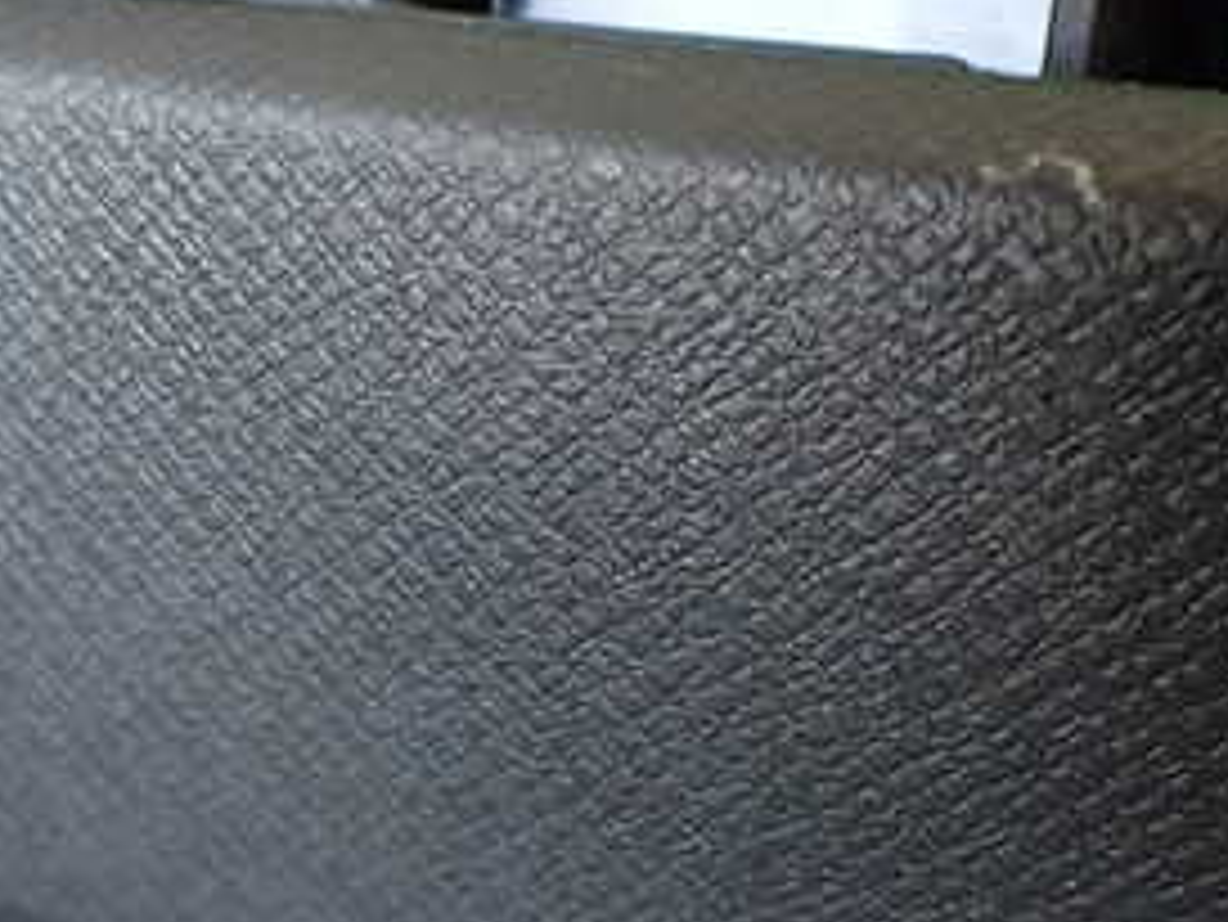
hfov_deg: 28.9
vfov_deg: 22.2
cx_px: 301
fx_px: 2342
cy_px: 387
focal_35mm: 66
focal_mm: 5.4
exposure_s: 1/30
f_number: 2.3
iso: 1000
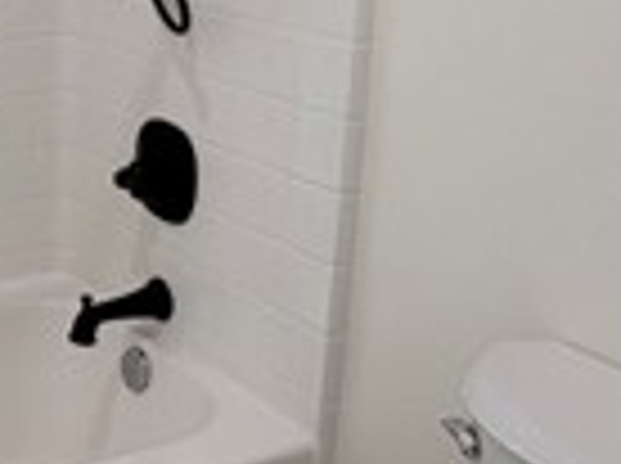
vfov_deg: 22.3
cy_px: 126
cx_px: 4
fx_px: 1164
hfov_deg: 28.1
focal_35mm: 65
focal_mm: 2.22
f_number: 2.2
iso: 160
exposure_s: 1/120
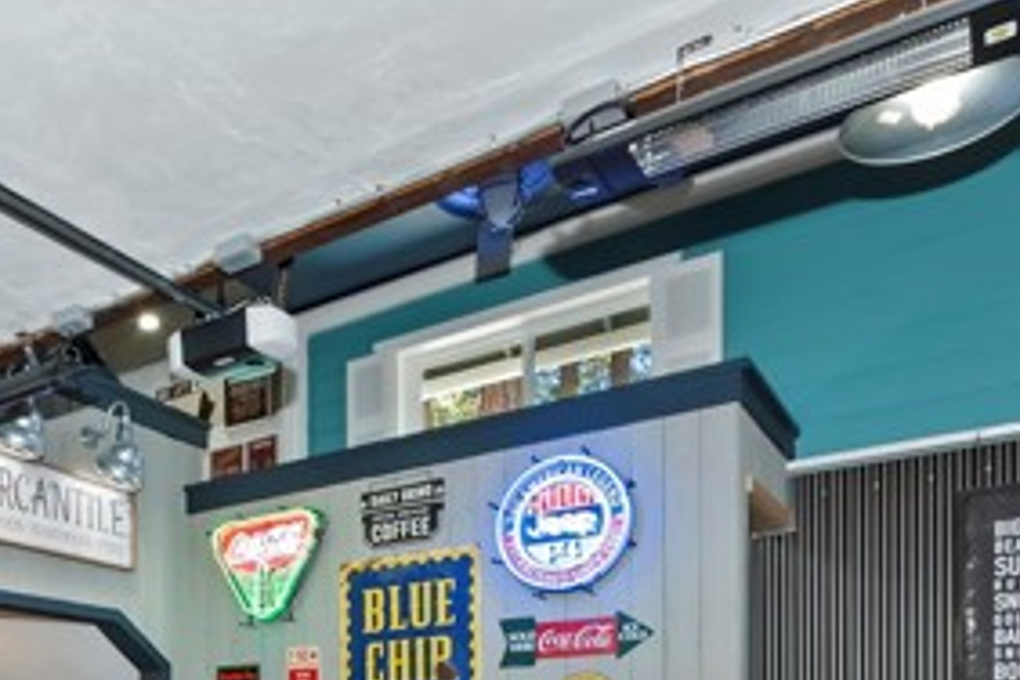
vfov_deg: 33.6
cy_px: 758
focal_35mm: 34
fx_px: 963
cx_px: 231
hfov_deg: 52.8
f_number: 8
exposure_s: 1/30
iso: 400
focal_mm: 10
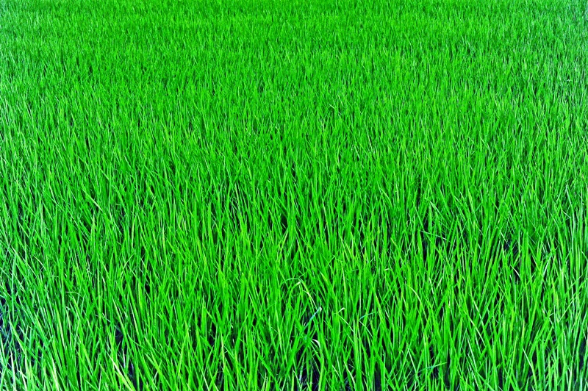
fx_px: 816
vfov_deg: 26.9
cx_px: 294
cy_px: 196
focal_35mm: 50
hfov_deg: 39.6
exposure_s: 1/6400
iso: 3200
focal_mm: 50
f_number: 9
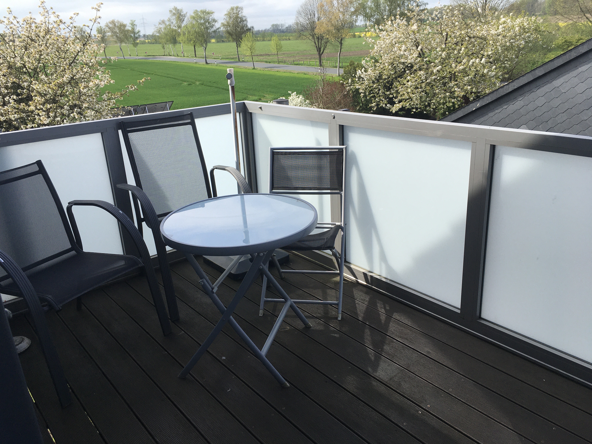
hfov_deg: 61.7
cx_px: 296
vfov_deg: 48.2
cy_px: 222
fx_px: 496
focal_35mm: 29
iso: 25
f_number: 2.2
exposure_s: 1/1099
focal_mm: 4.15
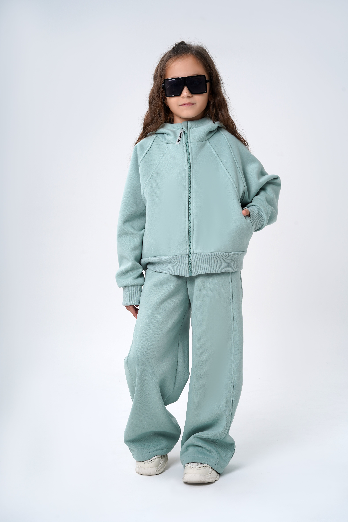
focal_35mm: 50
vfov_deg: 39.6
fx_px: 725
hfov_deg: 27.0
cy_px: 261
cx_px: 174
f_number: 10
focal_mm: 50
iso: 100
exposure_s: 1/160
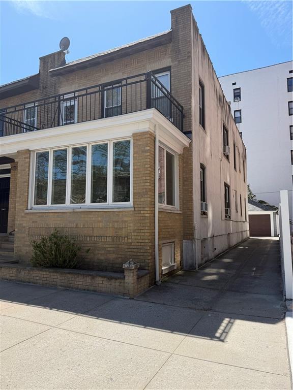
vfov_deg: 71.6
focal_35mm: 24
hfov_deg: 56.8
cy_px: 195
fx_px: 271
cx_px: 146
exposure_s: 1/3145
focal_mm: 6.76
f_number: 1.78
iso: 80
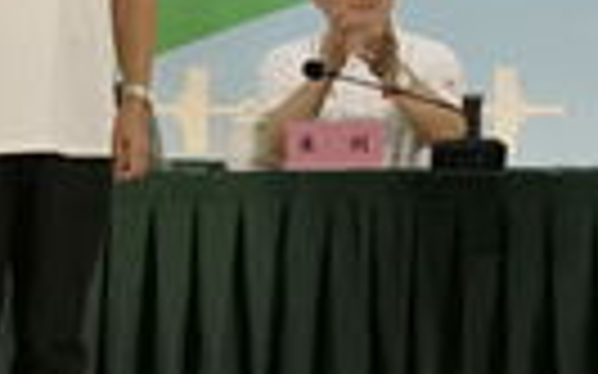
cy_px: -448
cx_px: 886
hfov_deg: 6.8
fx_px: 5001
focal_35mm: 307
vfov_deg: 4.2
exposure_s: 1/250
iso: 2000
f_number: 6.3
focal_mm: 50
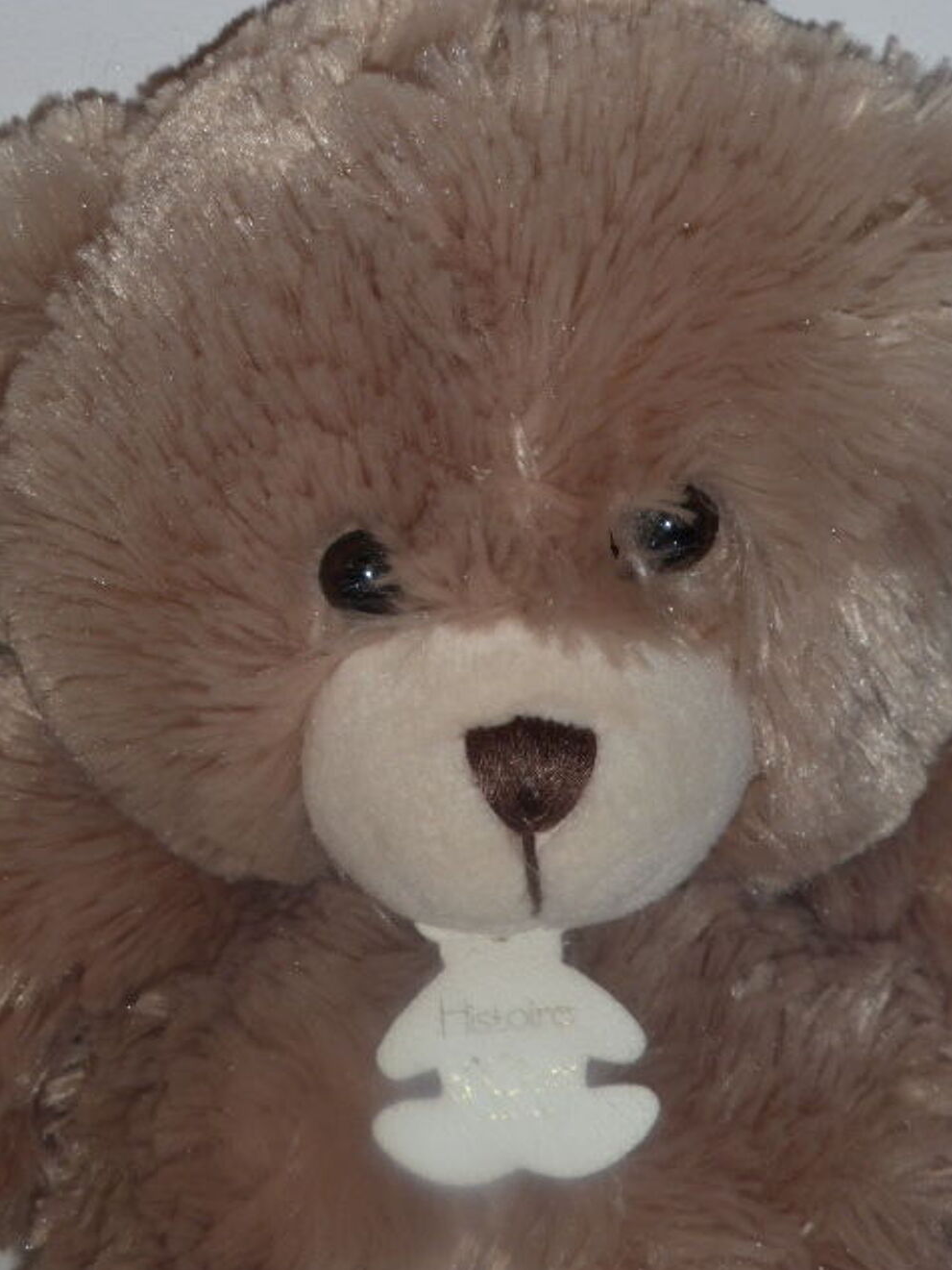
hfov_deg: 13.2
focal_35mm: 112
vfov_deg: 17.6
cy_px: 640
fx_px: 4106
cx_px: 478
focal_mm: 18.2
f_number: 5.3
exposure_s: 1/60
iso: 100
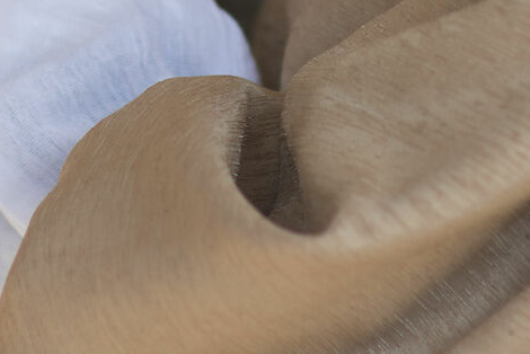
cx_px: 148
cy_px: -357
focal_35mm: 434
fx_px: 6393
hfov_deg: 4.7
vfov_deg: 3.2
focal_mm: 85
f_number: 1.8
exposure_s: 1/1250
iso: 100
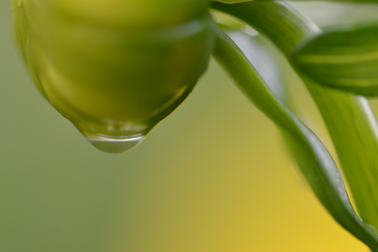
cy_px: 126
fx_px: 1417
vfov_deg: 10.2
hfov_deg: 15.2
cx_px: 189
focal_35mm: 135
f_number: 5.6
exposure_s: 1/125
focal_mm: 90
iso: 250
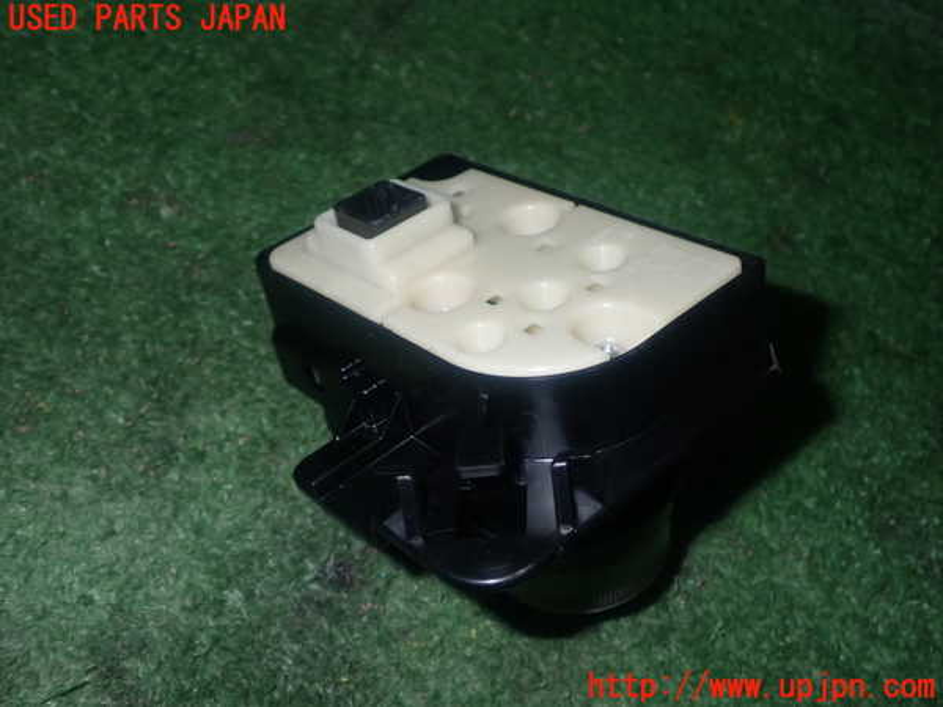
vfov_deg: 37.7
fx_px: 1035
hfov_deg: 49.0
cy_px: 354
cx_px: 472
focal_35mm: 38
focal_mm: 6.83
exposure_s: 1/40
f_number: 8
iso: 250
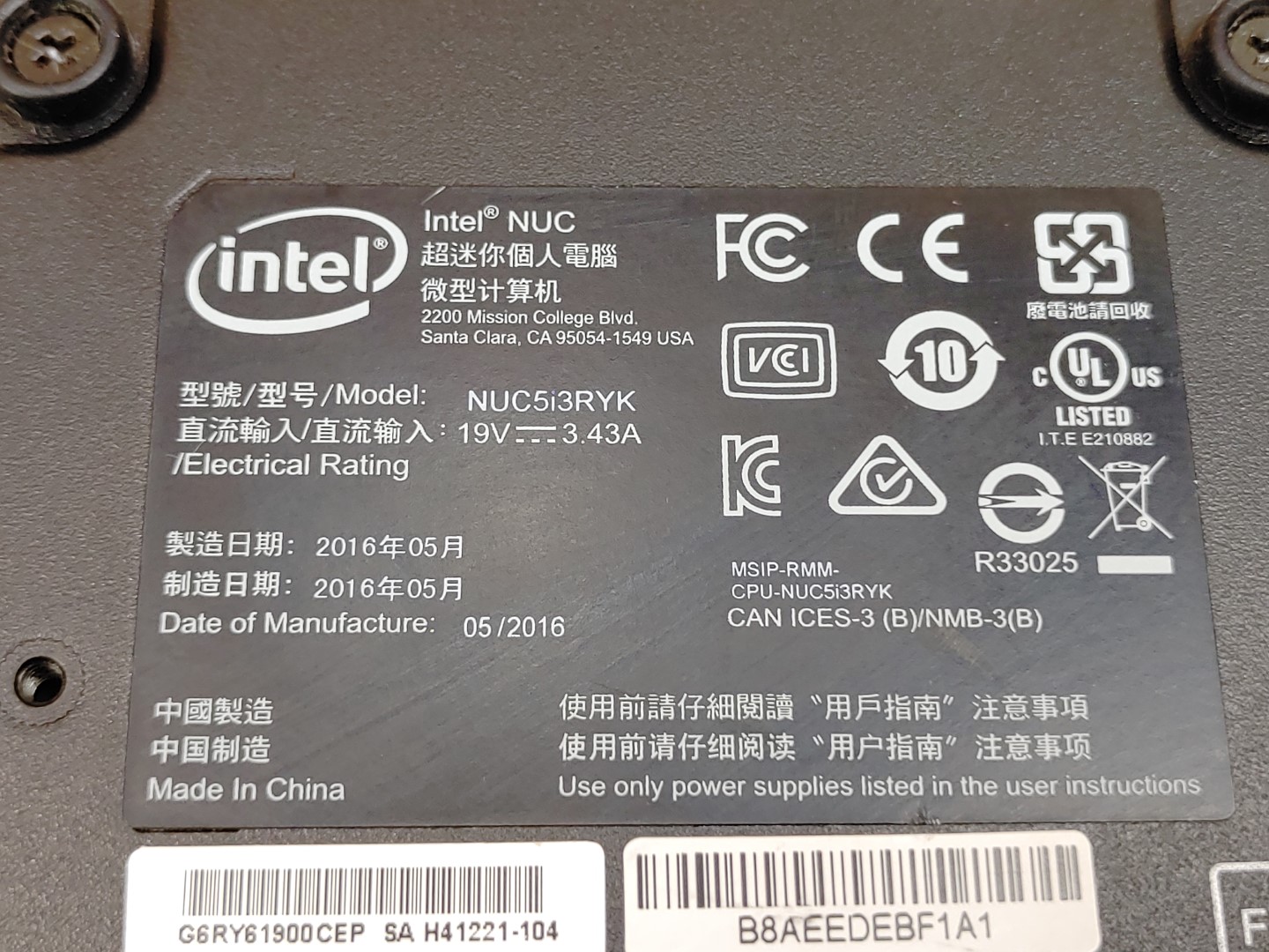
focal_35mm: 52
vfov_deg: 28.0
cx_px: 634
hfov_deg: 36.8
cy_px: 476
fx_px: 1906
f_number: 1.8
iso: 50
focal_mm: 4.36
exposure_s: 1/120
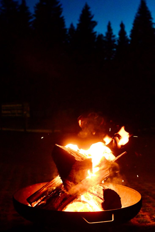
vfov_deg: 53.1
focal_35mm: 36
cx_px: 78
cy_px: 116
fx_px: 233
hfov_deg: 36.9
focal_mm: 24
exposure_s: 1/60
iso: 12800
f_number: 2.8
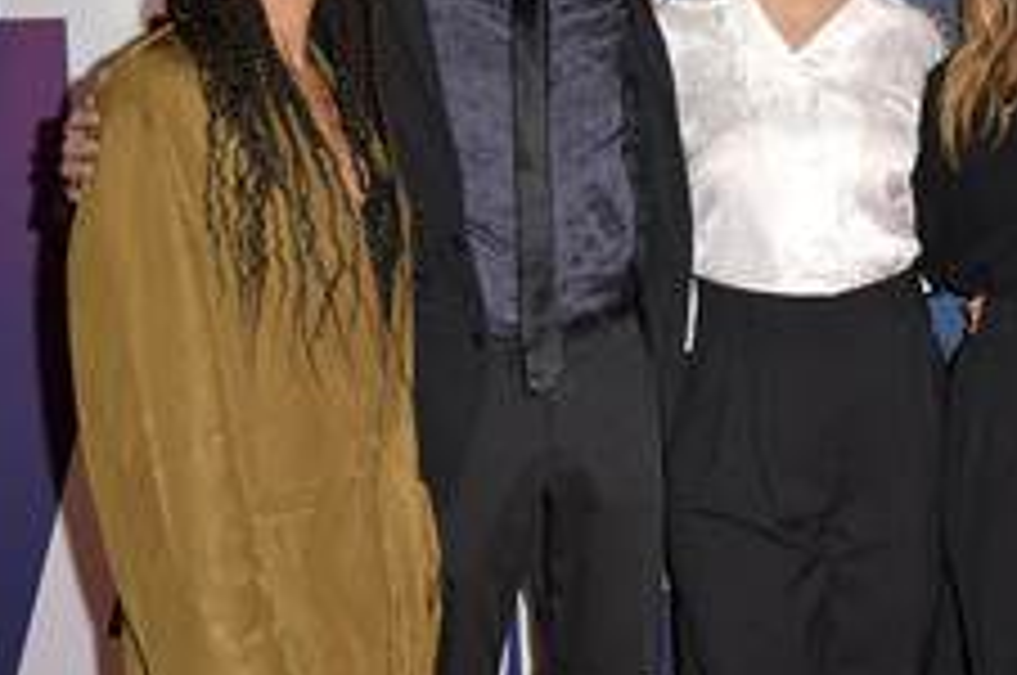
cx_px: 934
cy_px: 216
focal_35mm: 72
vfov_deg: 18.8
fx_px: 2031
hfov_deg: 27.0
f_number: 5.6
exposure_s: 1/200
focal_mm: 36
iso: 800
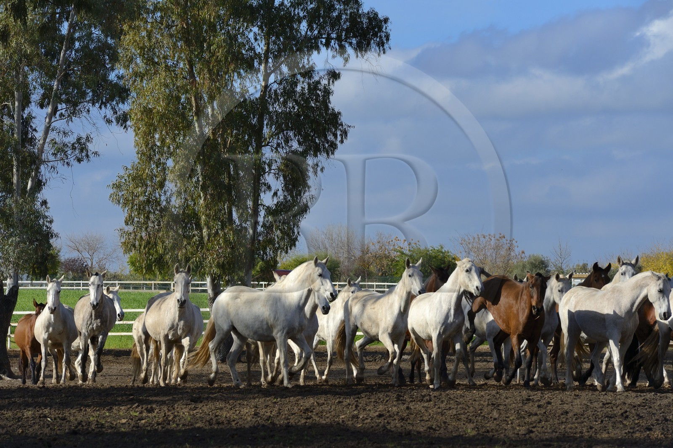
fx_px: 3738
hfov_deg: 10.3
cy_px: 224
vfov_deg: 6.9
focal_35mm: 200
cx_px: 336
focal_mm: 200
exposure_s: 1/640
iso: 400
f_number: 13
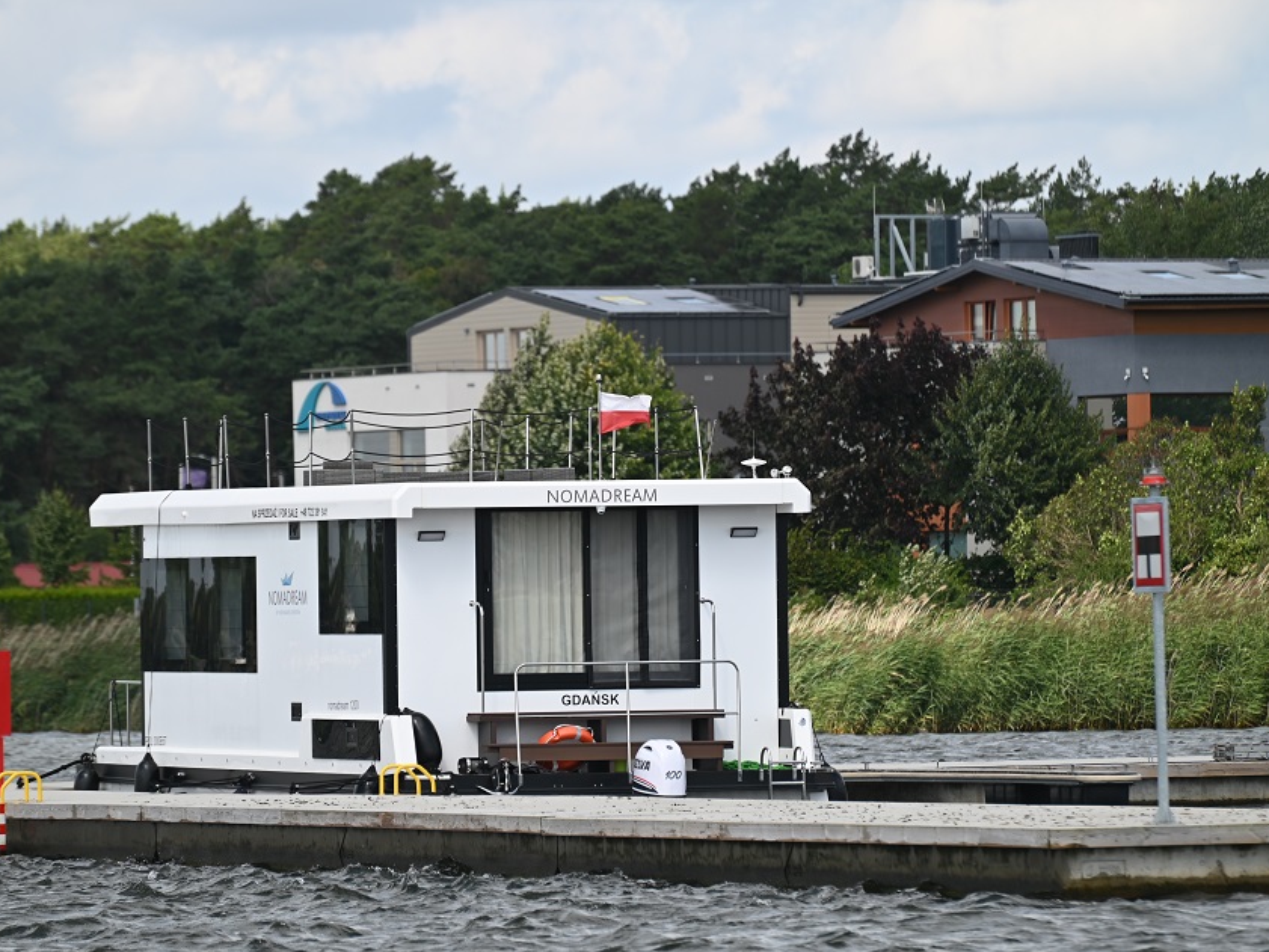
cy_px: 475
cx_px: 631
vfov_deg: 4.6
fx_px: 11953
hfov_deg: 6.1
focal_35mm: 326
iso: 140
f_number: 5.6
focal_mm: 300
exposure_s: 1/500
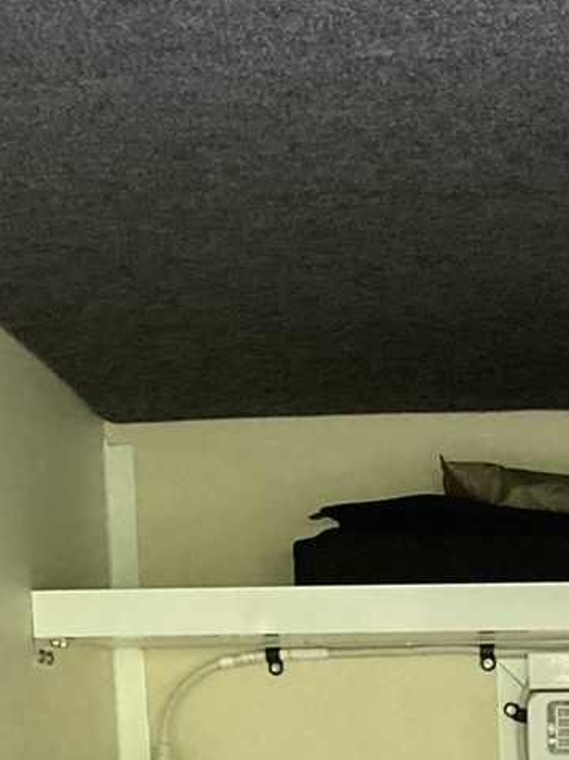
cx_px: 799
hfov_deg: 11.9
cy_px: 1146
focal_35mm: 120
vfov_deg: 15.2
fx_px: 2632
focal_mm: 3.99
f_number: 1.8
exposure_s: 1/60
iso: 250
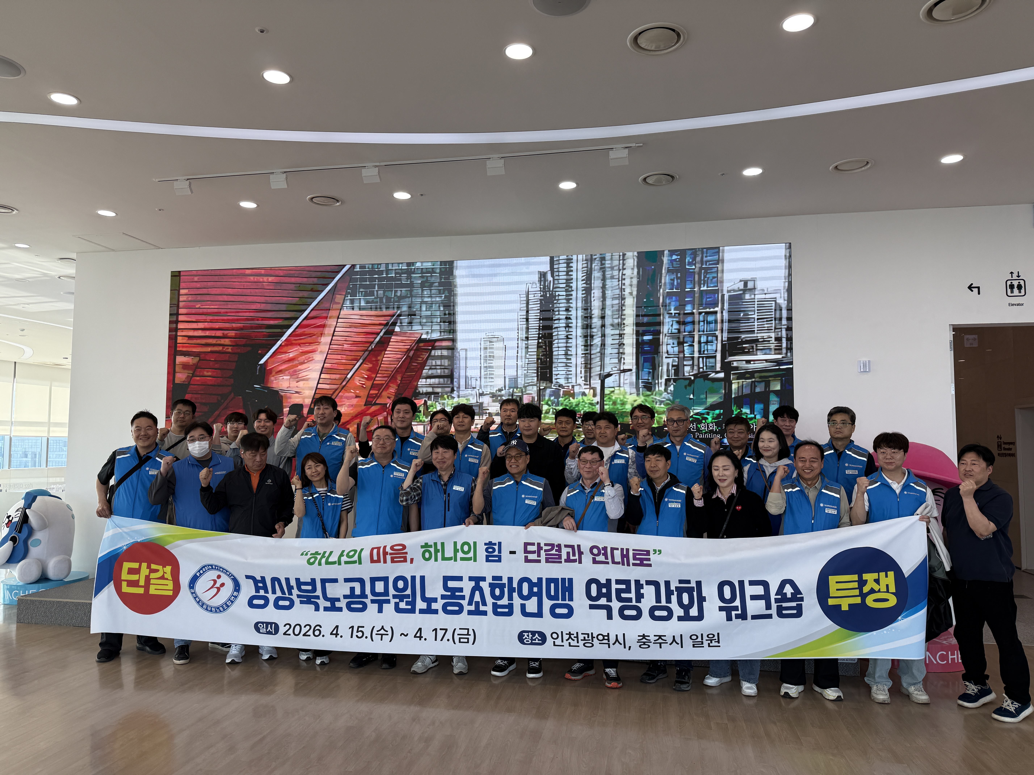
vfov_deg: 56.8
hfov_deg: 71.6
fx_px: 717
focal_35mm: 24
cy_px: 388
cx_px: 517
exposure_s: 1/271
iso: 80
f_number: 1.78
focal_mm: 6.76
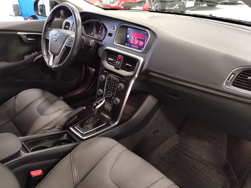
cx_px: 126
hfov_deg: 61.7
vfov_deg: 48.2
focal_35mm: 29
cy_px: 94
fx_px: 210
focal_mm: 5.52
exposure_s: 1/50
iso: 4560
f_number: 1.9
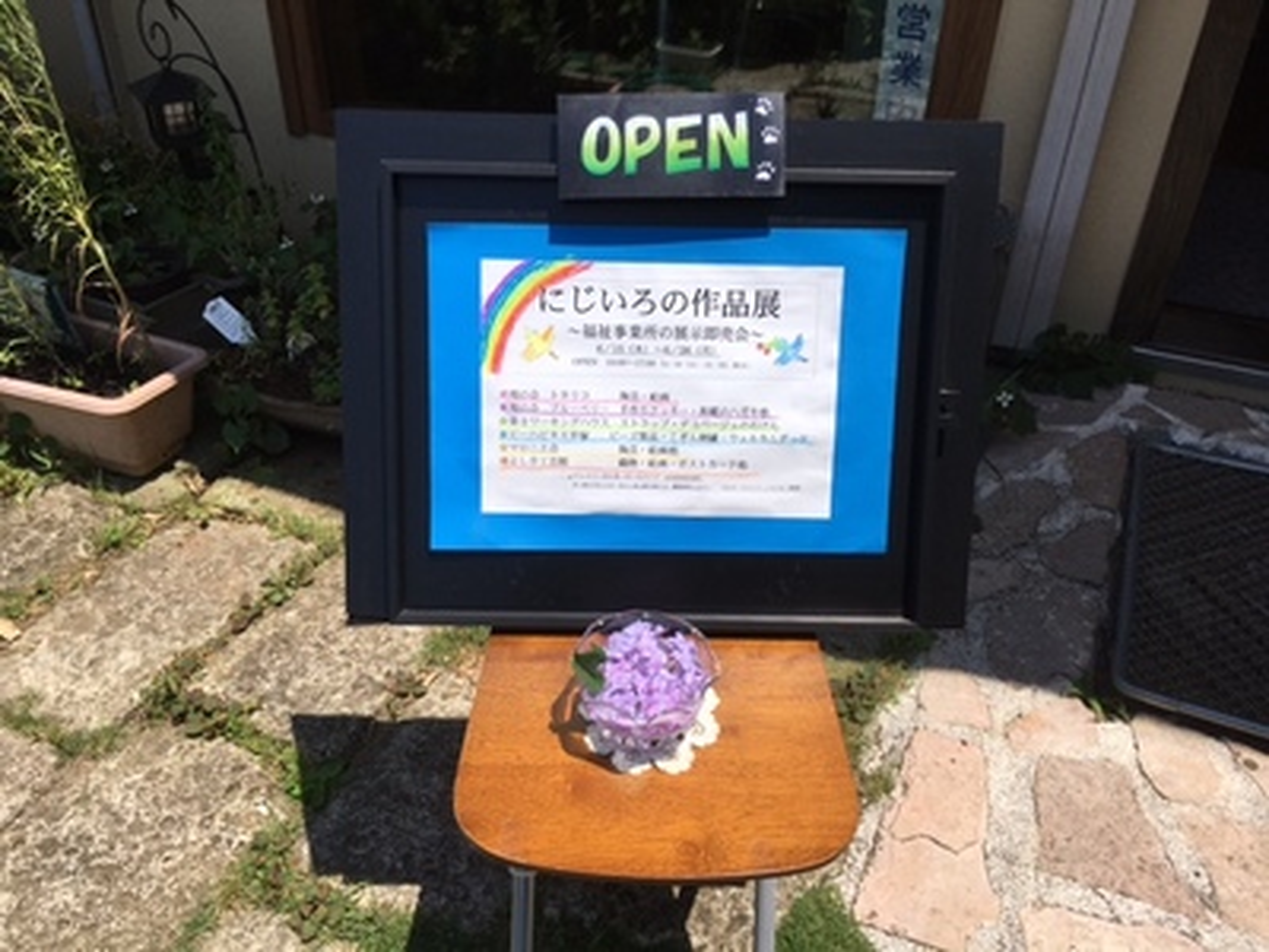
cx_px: 634
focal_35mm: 29
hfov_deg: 61.7
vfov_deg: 48.2
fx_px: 1063
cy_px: 476
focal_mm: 4.15
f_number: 2.2
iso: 25
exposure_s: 1/1832
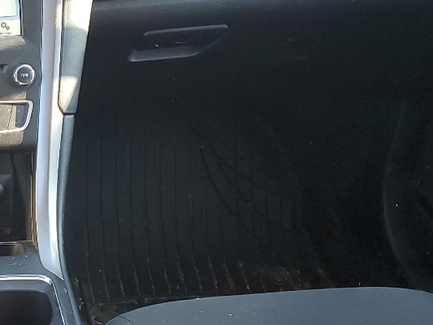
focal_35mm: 78
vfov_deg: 18.8
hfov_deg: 23.1
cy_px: 252
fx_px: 976
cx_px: -74
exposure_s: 1/120
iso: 60
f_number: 1.5
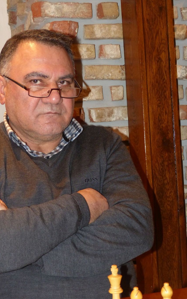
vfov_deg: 30.6
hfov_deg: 19.4
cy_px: 150
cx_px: 77
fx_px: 547
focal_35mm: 67
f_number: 2.8
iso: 400
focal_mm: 11.4
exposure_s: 1/40
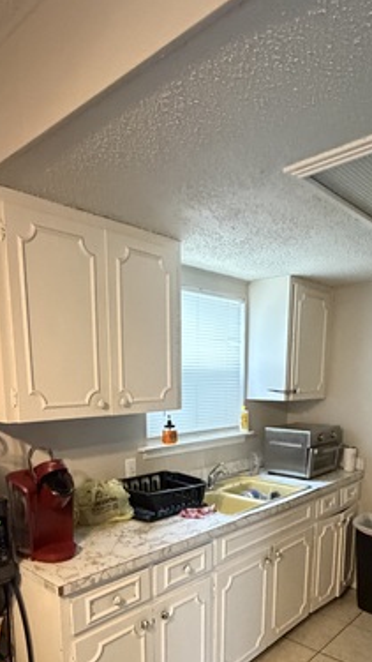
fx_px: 456
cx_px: 185
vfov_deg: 68.7
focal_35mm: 26
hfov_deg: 44.4
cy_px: 470
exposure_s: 1/60
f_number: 2.2
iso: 1250
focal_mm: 2.22
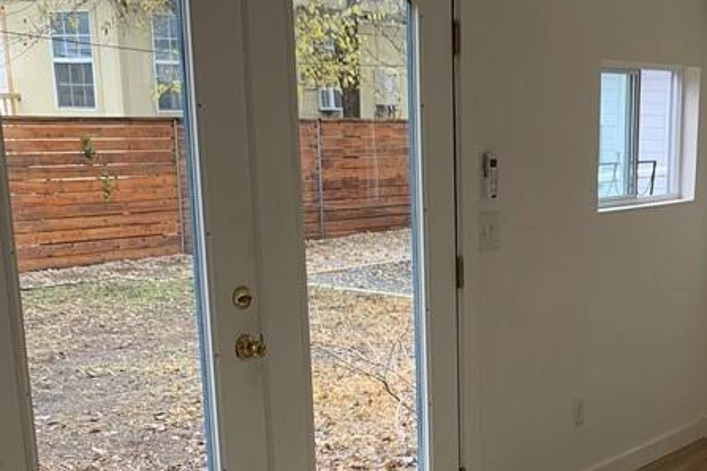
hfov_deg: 31.4
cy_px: 457
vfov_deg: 21.2
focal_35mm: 62
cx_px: 588
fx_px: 1218
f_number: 1.8
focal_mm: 4.25
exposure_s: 1/122
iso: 32
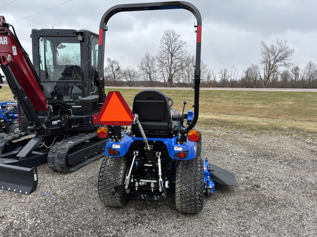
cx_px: 158
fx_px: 238
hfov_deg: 67.3
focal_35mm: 26
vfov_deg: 53.1
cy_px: 118
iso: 50
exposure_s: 1/1152
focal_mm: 5.96
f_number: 1.6
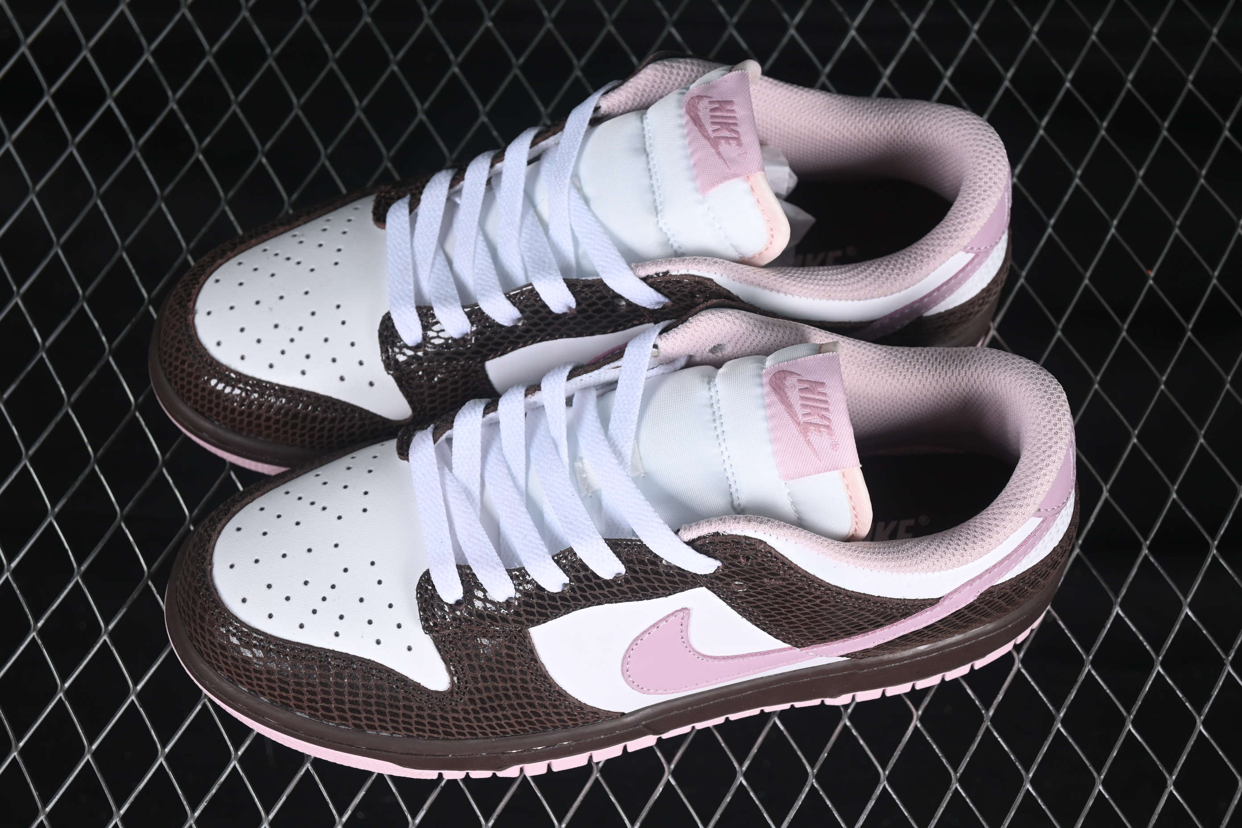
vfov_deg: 18.2
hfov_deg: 27.0
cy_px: 414
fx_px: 2587
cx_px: 621
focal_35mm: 75
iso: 160
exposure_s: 1/60
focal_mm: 50
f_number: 6.3
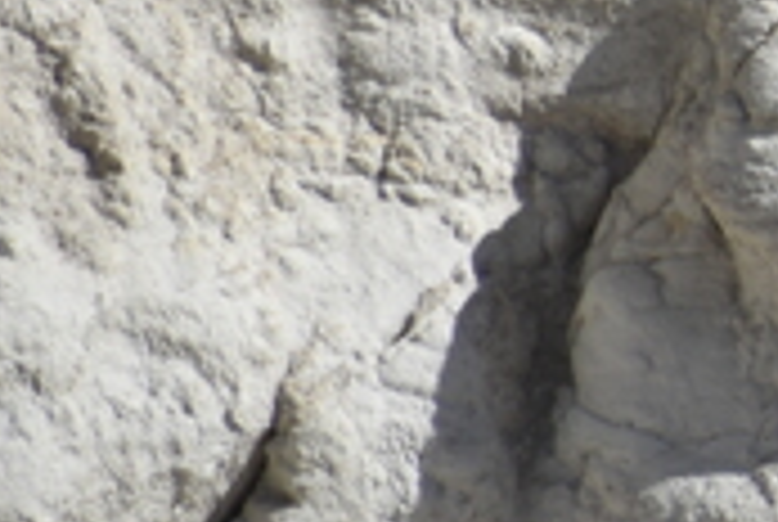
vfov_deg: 0.6
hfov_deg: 0.9
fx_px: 48015
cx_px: 2617
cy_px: -648
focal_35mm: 2218
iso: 100
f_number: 7.1
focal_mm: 300
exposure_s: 1/640
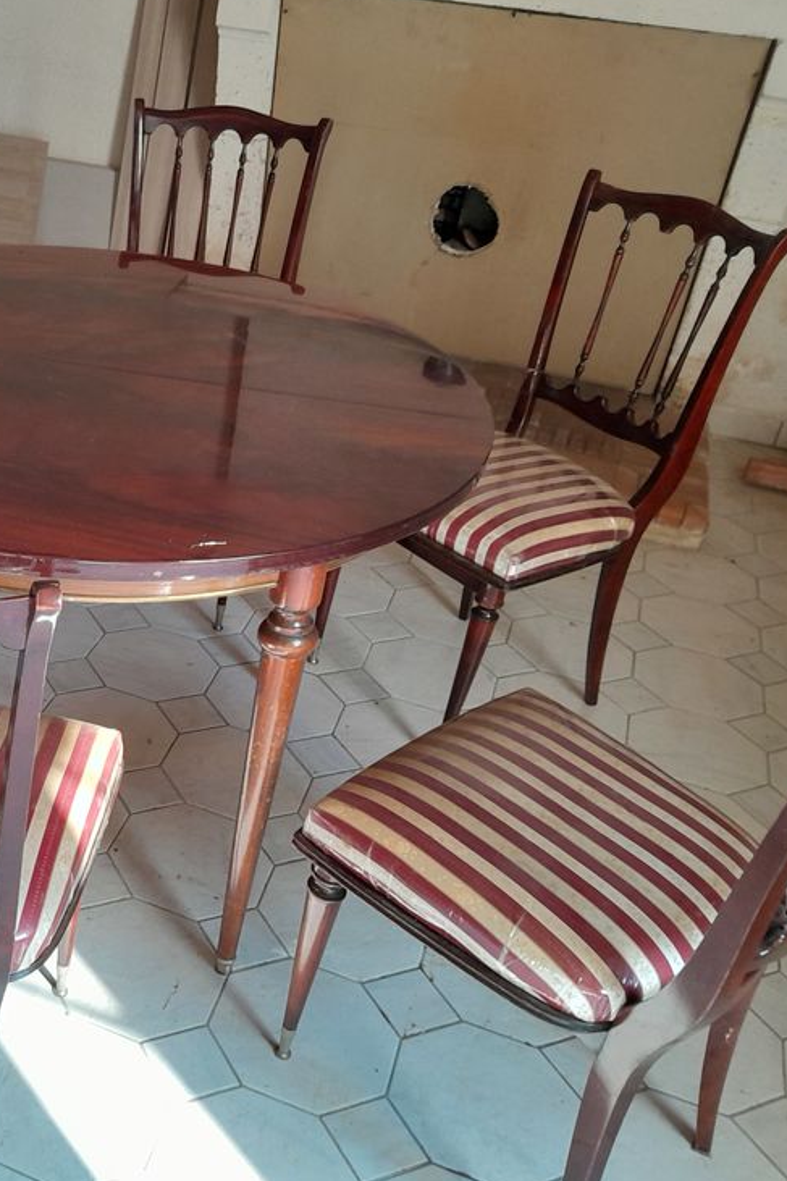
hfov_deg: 33.4
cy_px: 582
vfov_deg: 51.9
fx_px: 1214
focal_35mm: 37
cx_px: 36
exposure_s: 1/50
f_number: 1.8
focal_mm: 3.98
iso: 200
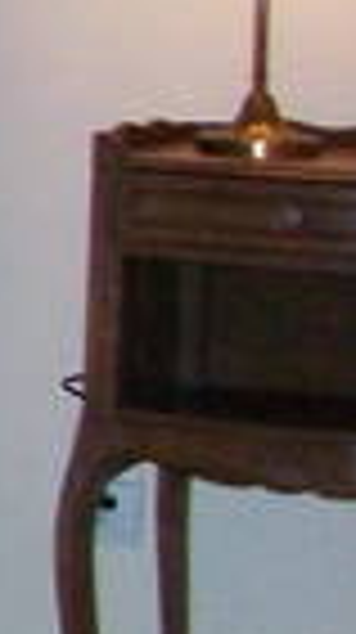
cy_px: 13
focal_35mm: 195
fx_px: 3282
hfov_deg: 5.0
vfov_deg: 11.0
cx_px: -1415
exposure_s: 1/60
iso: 160
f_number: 2.8
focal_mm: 5.7
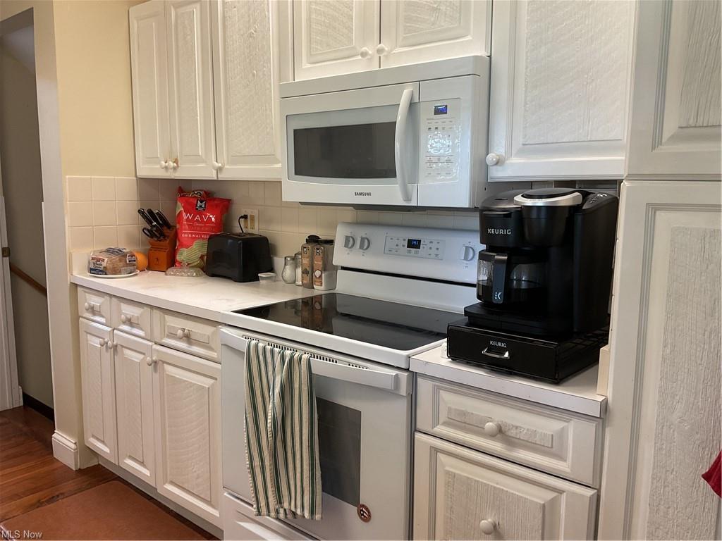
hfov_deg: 61.7
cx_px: 361
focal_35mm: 29
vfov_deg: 48.2
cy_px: 270
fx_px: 605
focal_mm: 3
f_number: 1.8
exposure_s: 1/60
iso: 64
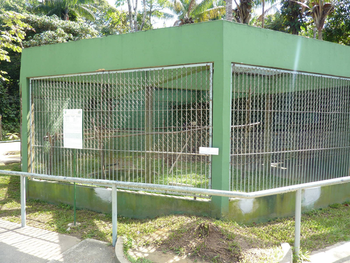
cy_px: 132
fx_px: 253
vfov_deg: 54.9
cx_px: 175
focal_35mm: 25
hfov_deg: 69.4
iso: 80
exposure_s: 1/100
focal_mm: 4.1
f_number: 3.3
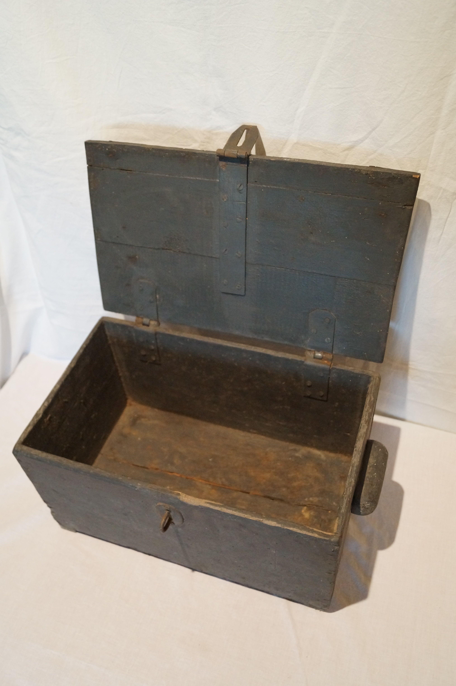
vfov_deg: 62.0
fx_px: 571
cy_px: 343
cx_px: 228
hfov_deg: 43.5
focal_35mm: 30
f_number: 4
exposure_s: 1/60
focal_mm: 20
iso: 2000
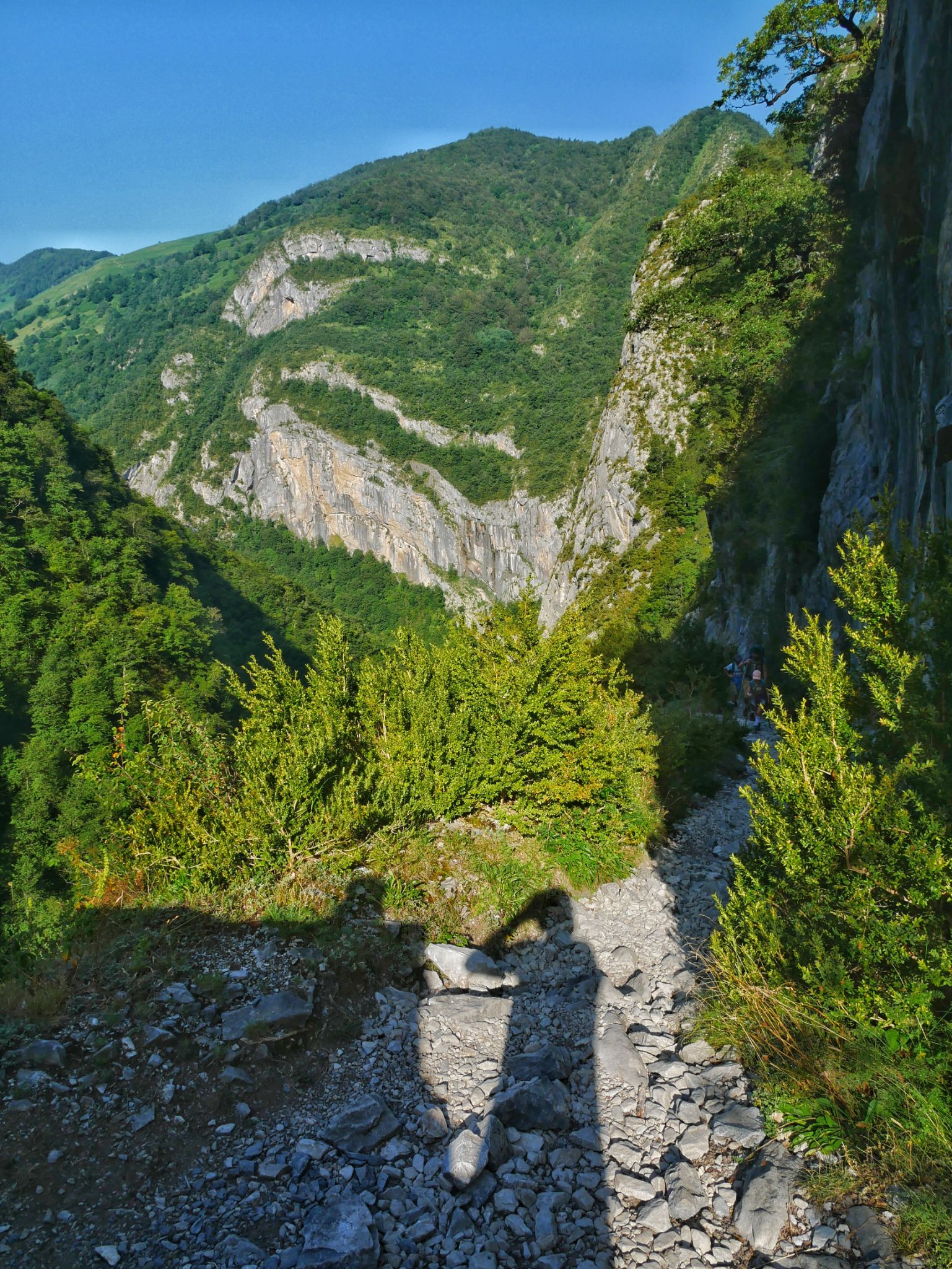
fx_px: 880
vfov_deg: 71.6
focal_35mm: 24
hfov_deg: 56.8
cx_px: 476
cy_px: 634
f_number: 9
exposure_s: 1/60
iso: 200
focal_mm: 12
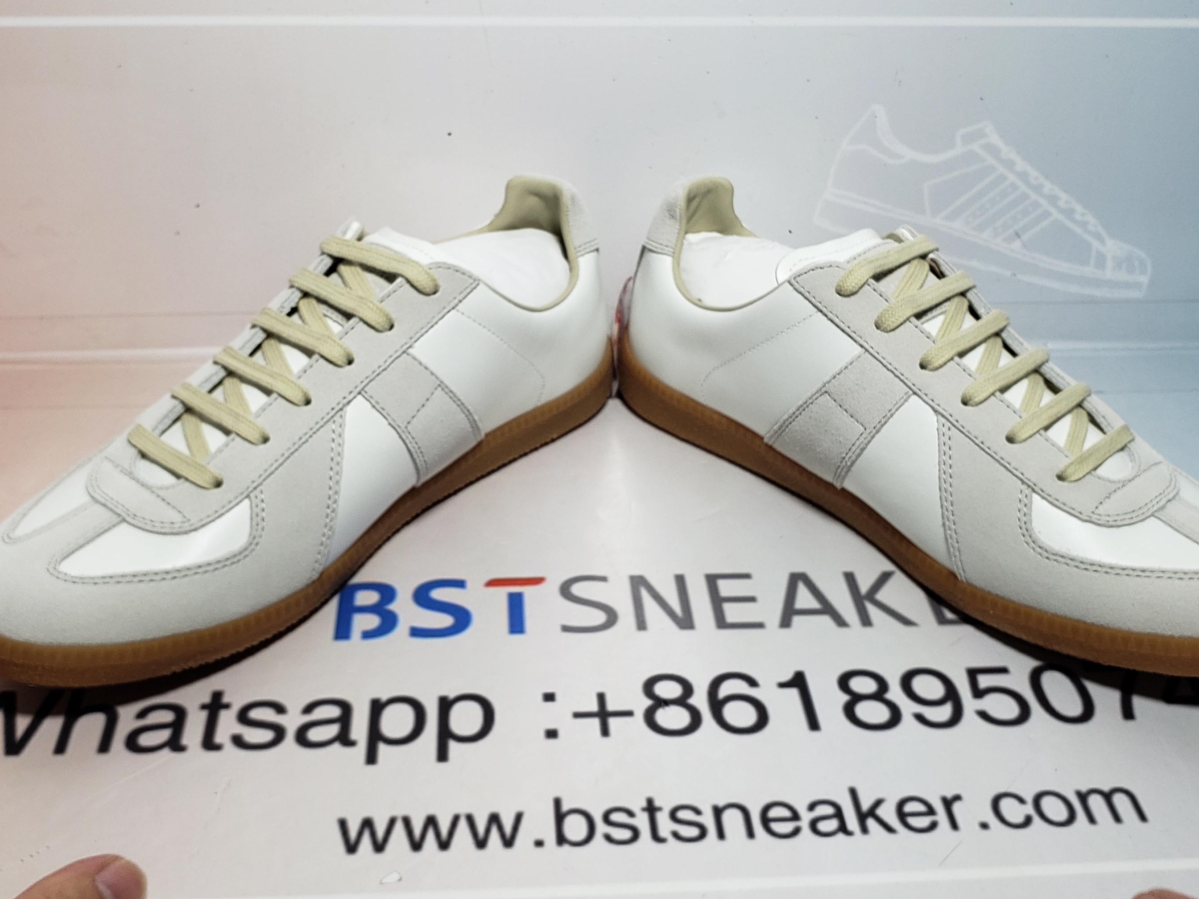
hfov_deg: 47.9
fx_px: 1351
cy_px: 379
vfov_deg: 36.7
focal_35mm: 39
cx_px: 576
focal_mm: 4.3
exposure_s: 1/212
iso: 50
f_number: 2.4
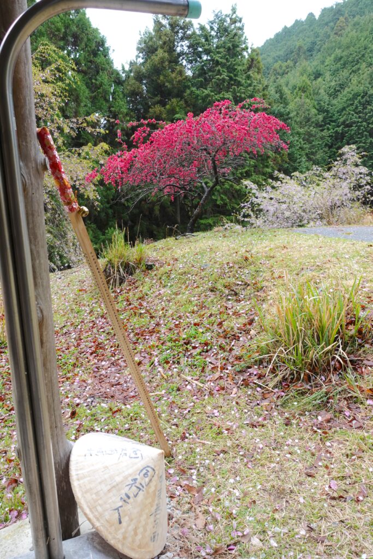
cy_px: 280
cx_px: 186
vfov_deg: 73.7
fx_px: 373
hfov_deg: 53.1
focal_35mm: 24
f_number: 4
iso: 125
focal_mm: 8.8
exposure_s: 1/160
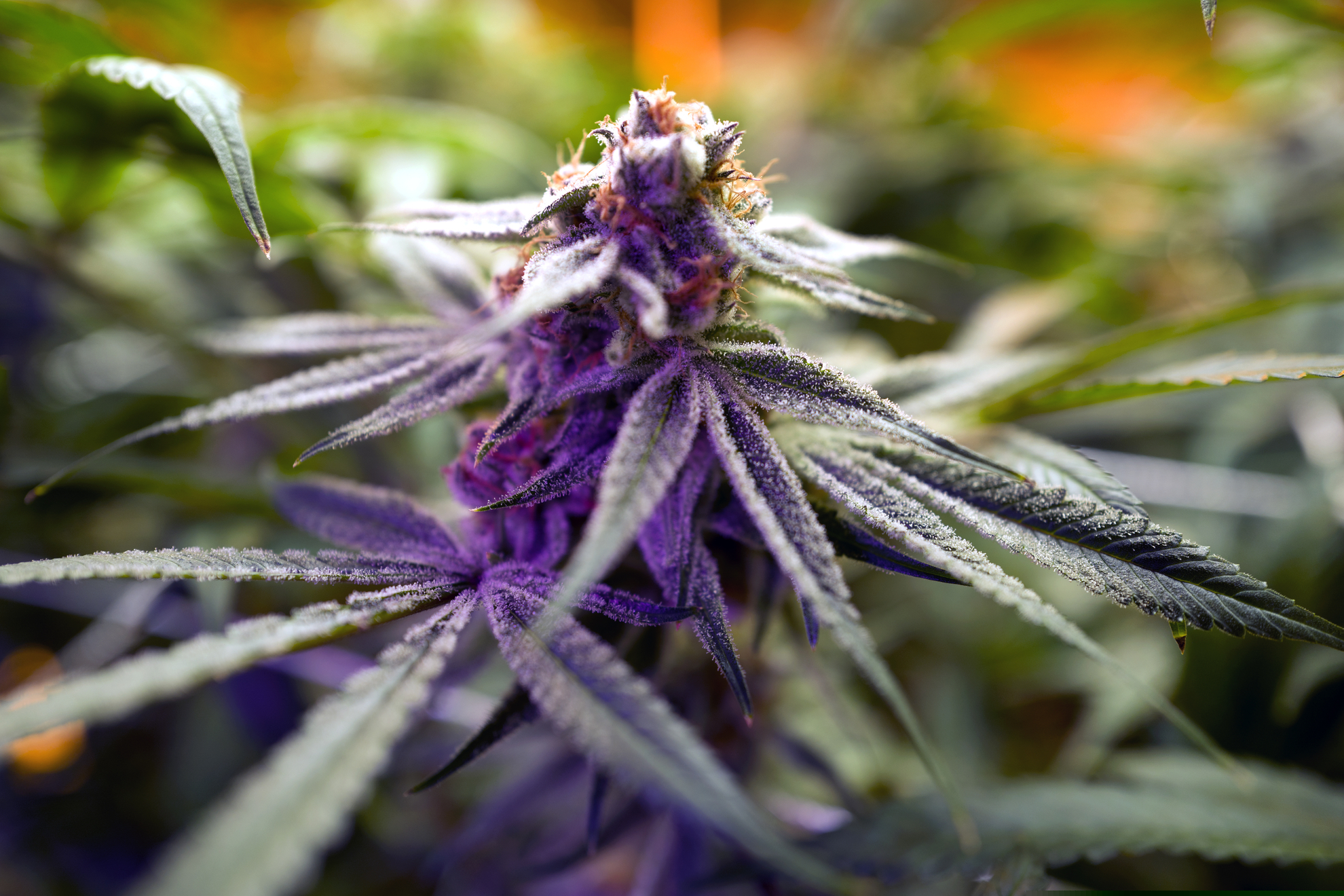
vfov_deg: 46.4
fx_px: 1045
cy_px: 448
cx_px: 672
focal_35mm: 28
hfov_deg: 65.5
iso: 100
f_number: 2.8
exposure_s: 1/320
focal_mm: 28
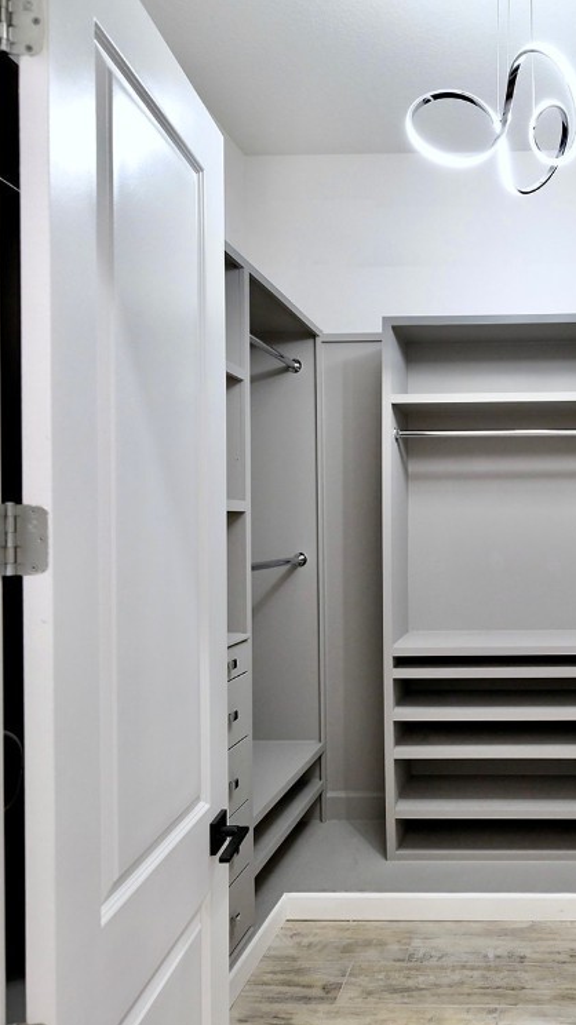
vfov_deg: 76.3
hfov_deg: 43.6
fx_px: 652
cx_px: 517
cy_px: 526
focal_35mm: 24
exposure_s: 1/160
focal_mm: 20
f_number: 4
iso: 6400
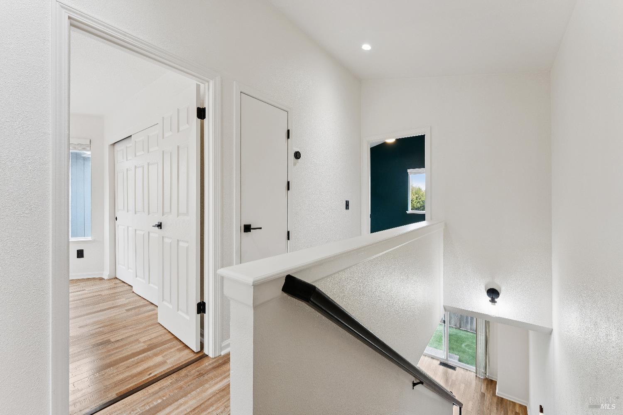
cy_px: 208
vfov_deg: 81.2
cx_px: 312
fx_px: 242
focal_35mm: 14
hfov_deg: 104.3
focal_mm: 14
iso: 100
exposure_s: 1/6
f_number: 9
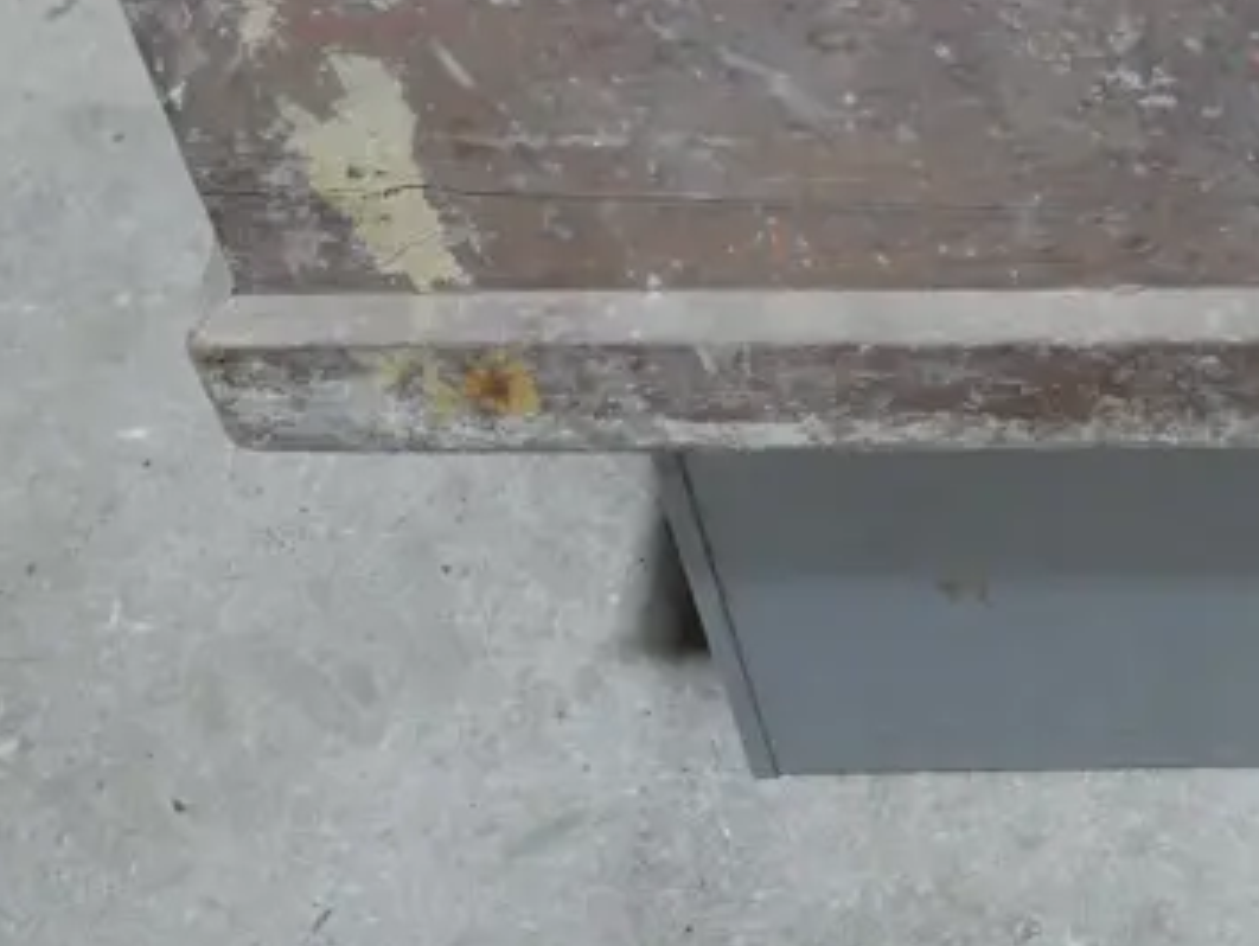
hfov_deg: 17.9
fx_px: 3785
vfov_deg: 13.8
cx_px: 1519
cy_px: -226
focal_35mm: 104
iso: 500
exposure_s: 1/60
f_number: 5
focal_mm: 18
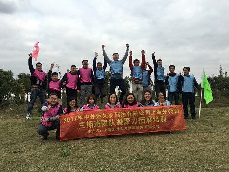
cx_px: 114
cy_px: 86
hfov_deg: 61.7
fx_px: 192
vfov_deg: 48.2
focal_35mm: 29
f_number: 2.2
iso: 25
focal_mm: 4.15
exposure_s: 1/313
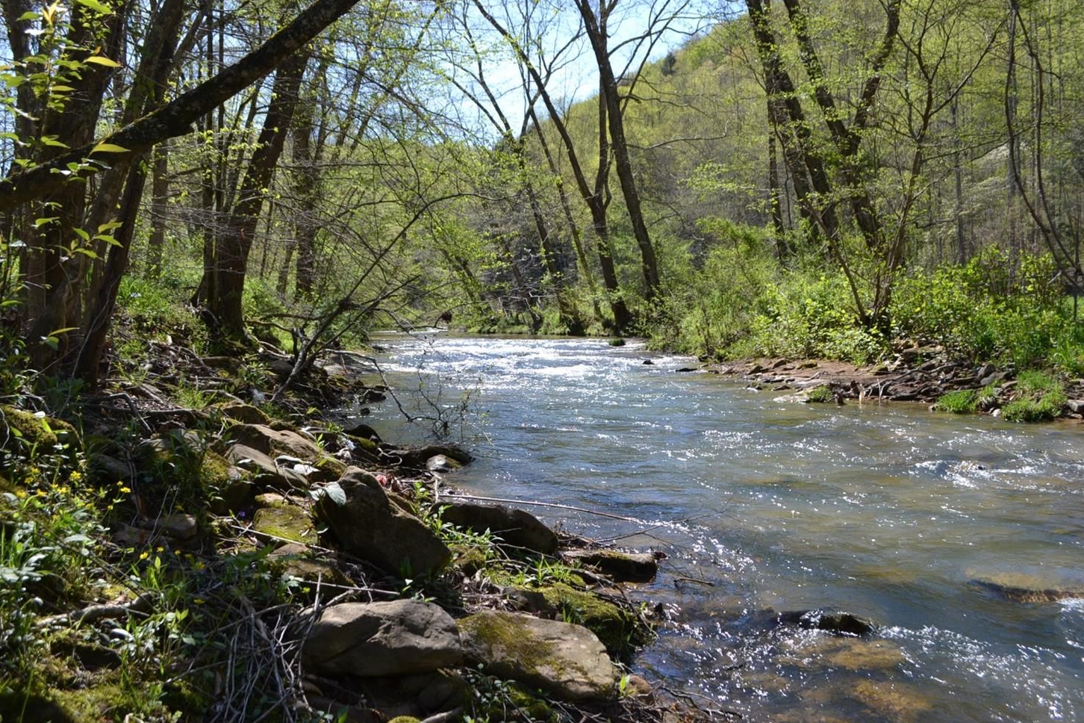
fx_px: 933
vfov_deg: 42.3
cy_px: 366
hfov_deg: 60.3
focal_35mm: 31
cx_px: 529
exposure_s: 1/160
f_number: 6.3
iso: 100
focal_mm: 20
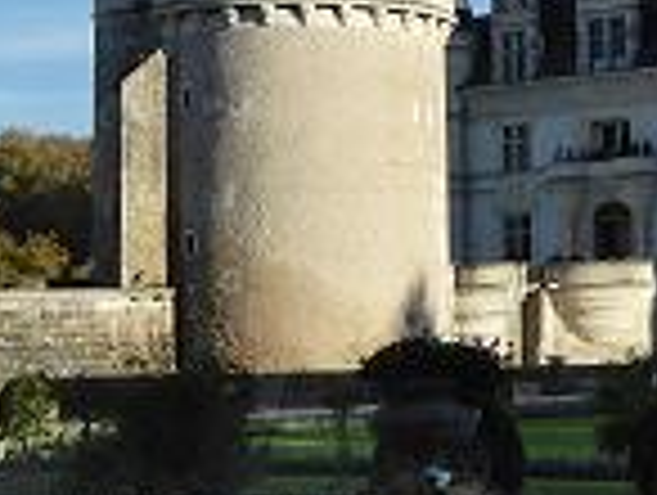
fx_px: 2186
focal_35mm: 115
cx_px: 702
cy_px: 148
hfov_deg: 16.6
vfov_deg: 12.9
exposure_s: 1/1000
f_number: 3.8
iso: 160
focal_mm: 7.2
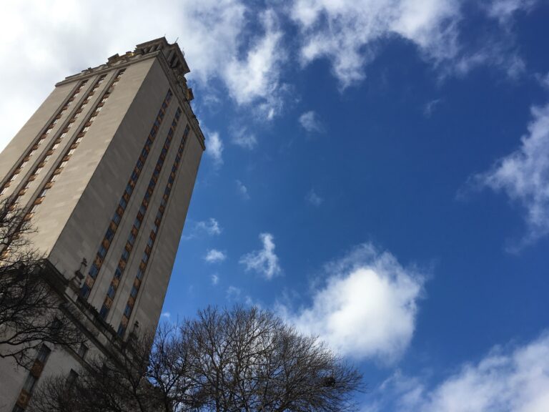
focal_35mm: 29
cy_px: 206
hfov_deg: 61.7
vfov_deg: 48.2
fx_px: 460
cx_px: 274
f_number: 2.2
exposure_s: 1/1972
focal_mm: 4.15
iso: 25
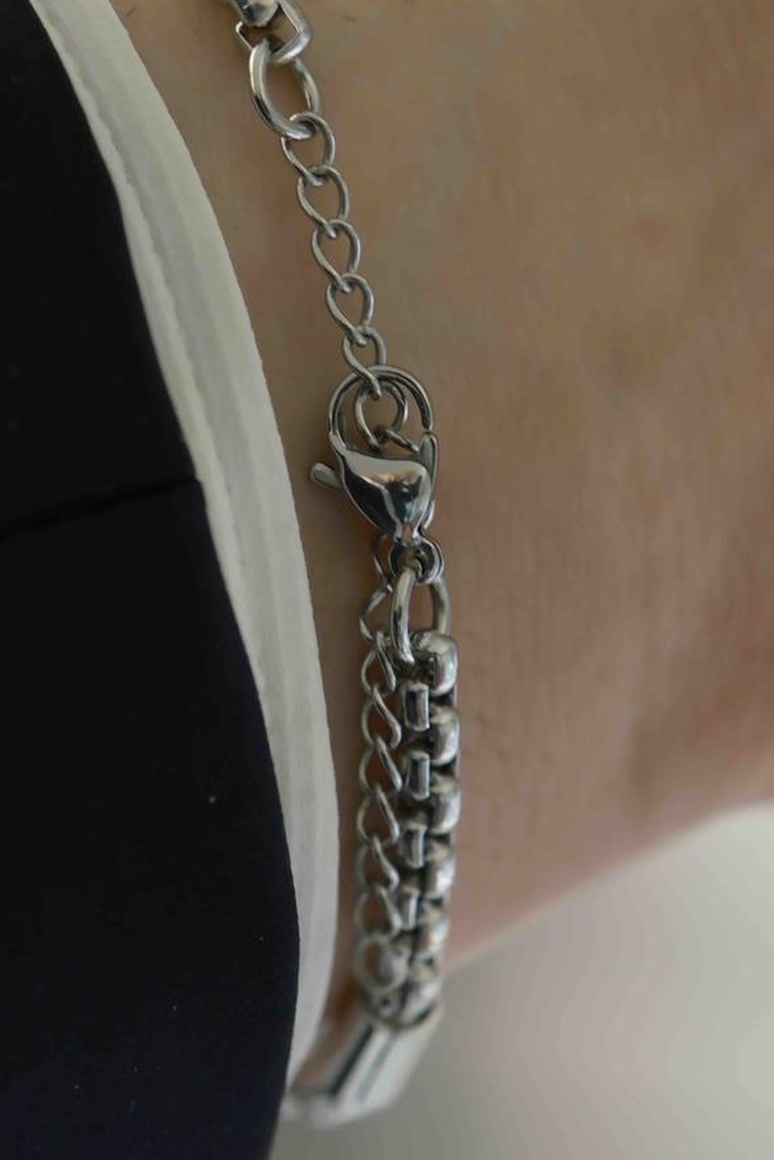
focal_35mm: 197
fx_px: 6350
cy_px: 386
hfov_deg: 7.0
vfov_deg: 10.4
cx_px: 315
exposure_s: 1/30
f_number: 4
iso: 400
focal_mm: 80
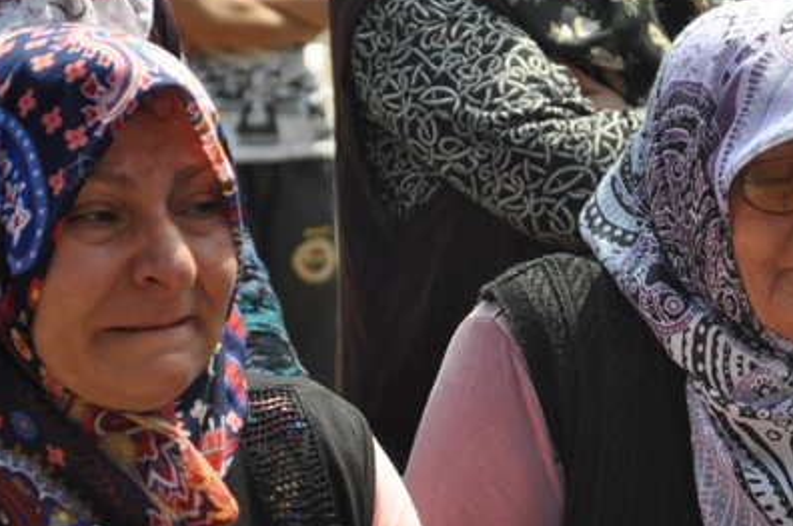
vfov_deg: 7.1
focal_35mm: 194
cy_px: 331
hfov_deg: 10.6
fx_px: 4268
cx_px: 527
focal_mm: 80
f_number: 5.3
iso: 320
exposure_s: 1/500
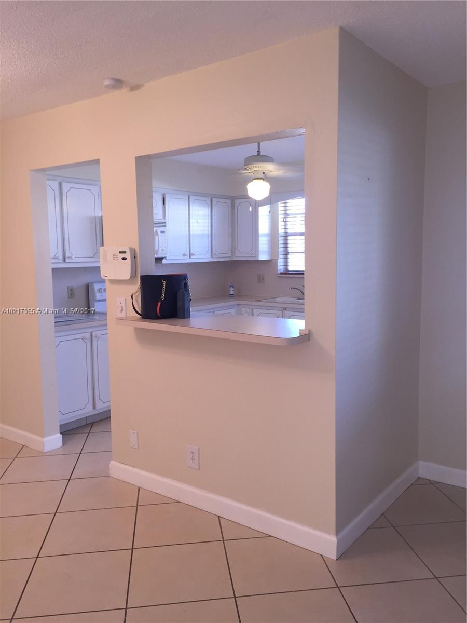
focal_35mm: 29
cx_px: 234
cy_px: 312
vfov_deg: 61.7
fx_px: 522
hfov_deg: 48.2
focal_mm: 4.15
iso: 32
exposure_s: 1/30
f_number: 2.2
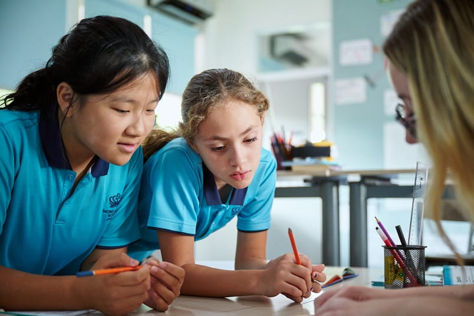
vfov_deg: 27.5
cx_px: 237
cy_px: 158
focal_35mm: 49
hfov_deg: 40.3
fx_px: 645
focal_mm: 49
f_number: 2.8
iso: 1000
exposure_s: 1/200
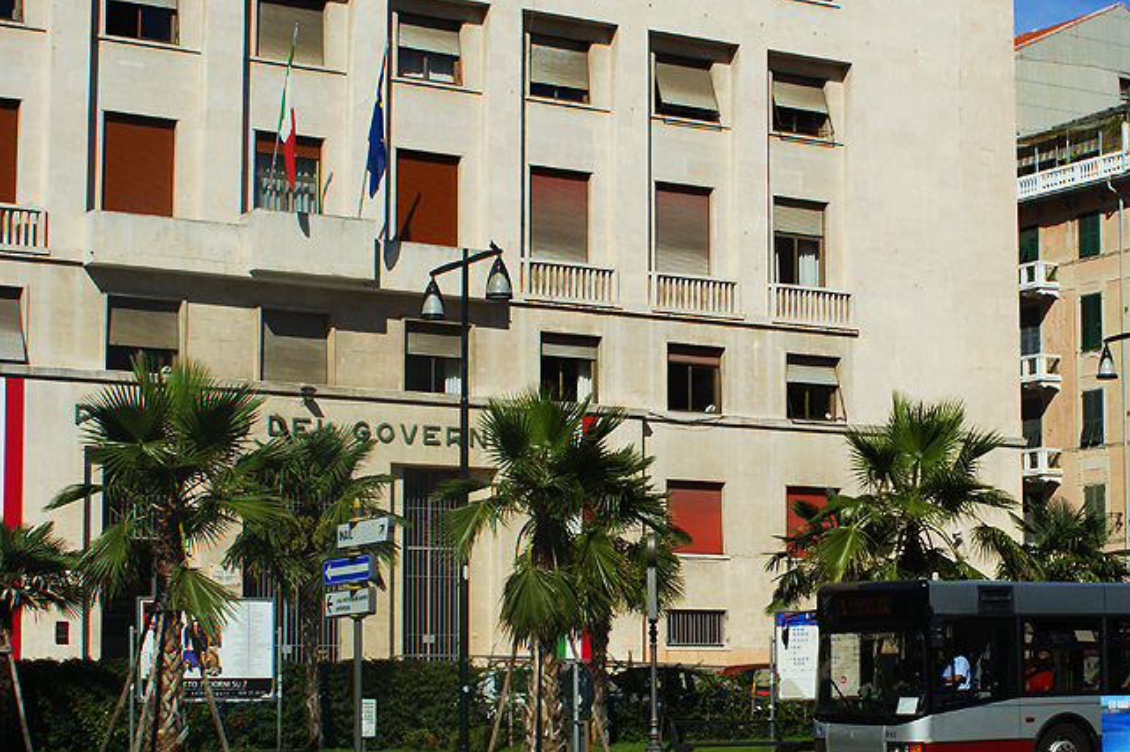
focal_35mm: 84
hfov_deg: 24.0
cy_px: 483
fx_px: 2628
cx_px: 841
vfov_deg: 16.2
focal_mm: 35
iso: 200
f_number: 11
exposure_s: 1/500
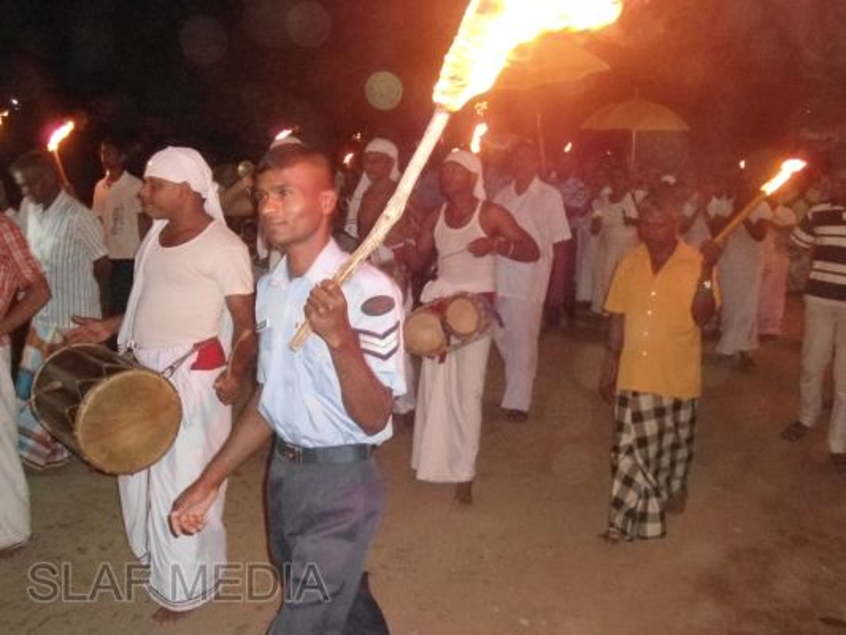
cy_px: 318
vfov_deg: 38.7
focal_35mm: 37
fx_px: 904
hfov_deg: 50.1
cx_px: 423
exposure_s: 1/30
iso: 800
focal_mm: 6.7
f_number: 3.2
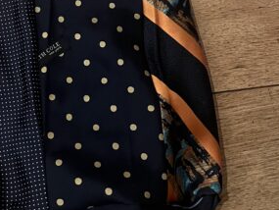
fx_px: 589
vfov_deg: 18.9
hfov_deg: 25.9
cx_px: 34
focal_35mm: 73
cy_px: -54
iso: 400
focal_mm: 5.1
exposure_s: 1/33
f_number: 1.6
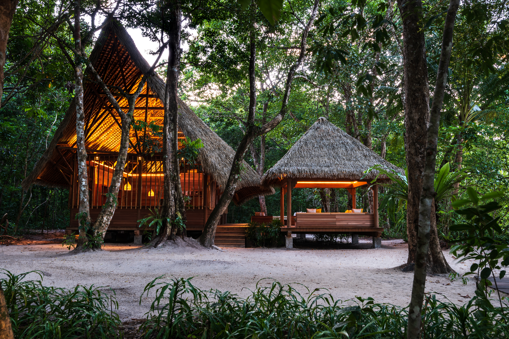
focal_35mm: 30
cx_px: 254
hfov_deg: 61.9
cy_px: 170
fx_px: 424
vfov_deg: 43.6
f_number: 14
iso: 100
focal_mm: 30
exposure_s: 4
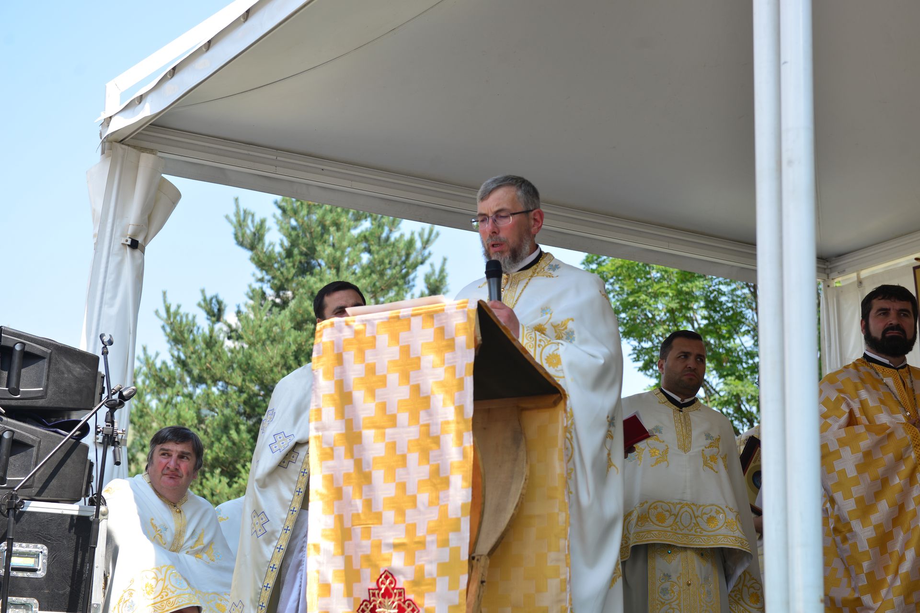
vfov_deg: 19.5
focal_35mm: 70
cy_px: 306
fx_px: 1789
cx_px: 460
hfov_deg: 28.8
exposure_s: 1/200
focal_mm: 70
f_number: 4.5
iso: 100
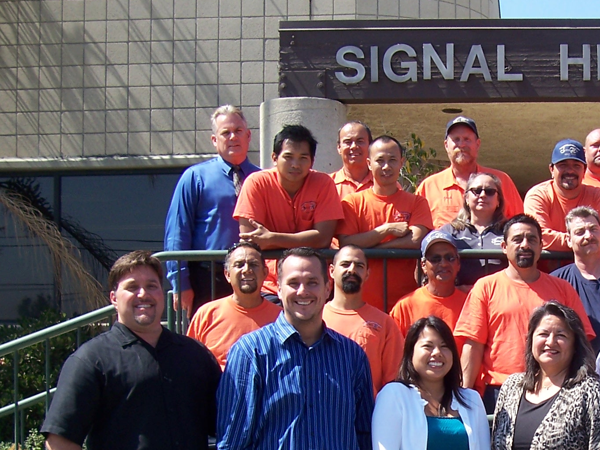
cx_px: 557
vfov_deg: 18.4
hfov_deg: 23.9
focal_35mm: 79
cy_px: 390
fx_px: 1369
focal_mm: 7
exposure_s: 1/180
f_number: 5.6
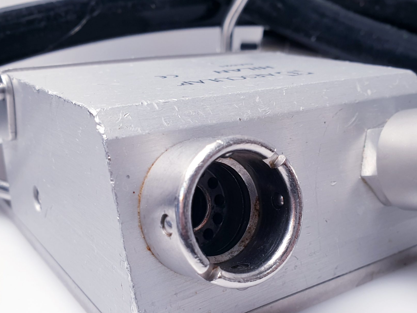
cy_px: 208
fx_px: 494
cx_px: 227
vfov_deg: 34.8
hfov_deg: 45.7
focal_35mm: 41
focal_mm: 4.3
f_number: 2.4
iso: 50
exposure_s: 1/50
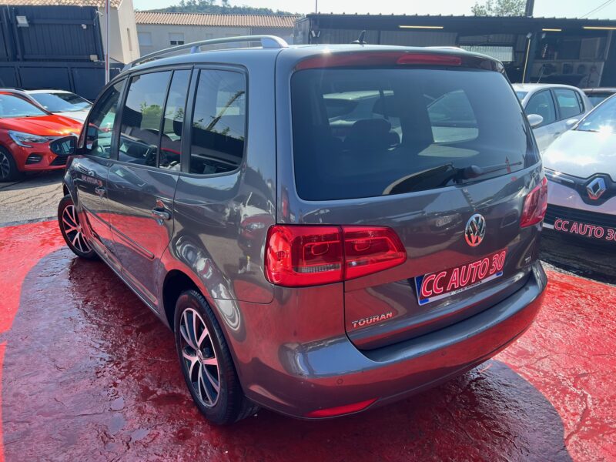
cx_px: 308
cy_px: 231
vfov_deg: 53.1
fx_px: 463
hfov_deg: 67.3
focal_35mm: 26
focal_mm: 5.7
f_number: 1.5
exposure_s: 1/1068
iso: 50
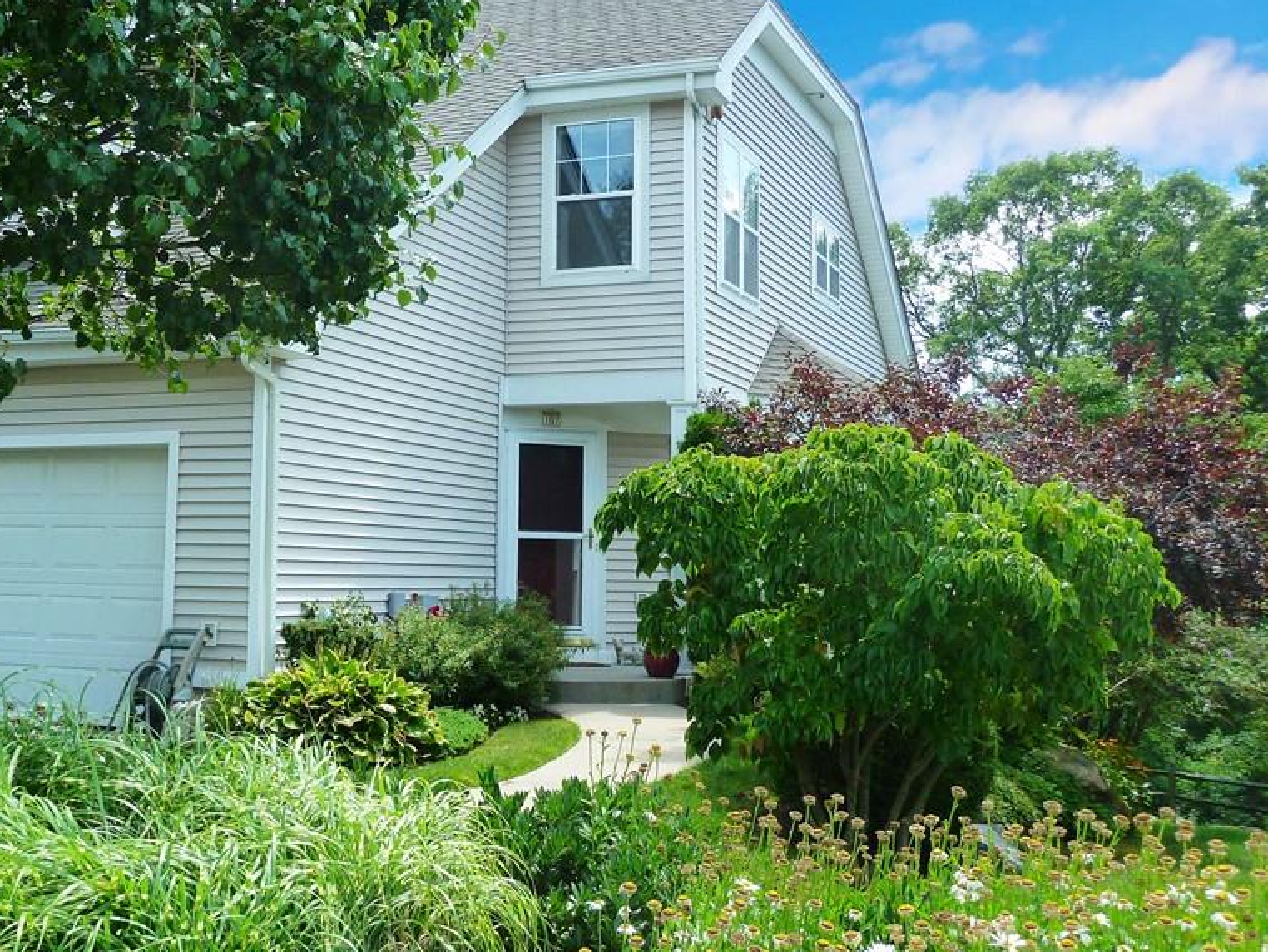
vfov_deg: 33.6
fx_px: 1576
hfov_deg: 43.4
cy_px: 419
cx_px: 458
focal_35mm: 43
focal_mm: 5.3
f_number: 4
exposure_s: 1/250
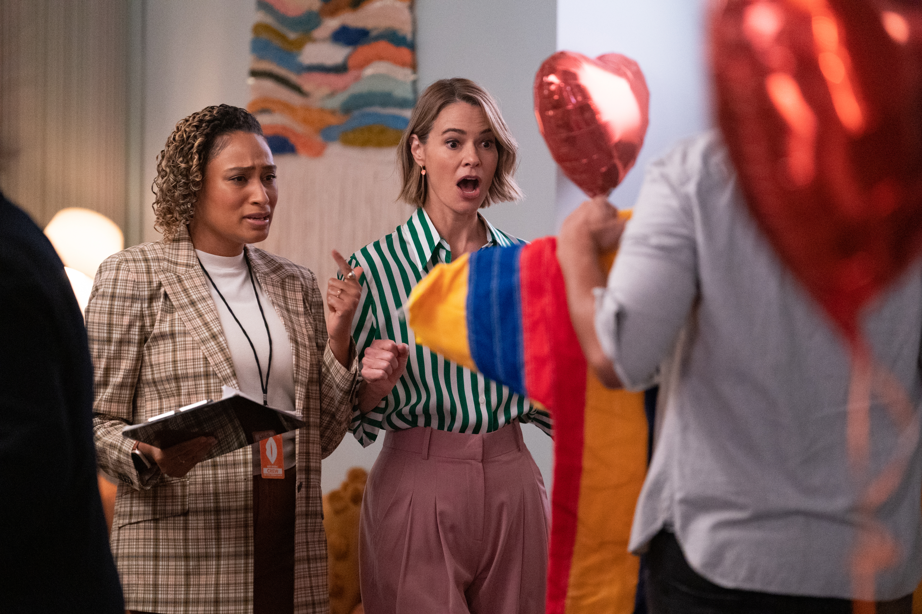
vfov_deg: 8.9
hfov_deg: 13.3
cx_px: 461
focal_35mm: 154
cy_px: 307
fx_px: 3944
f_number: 2.8
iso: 8000
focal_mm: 154
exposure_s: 1/200
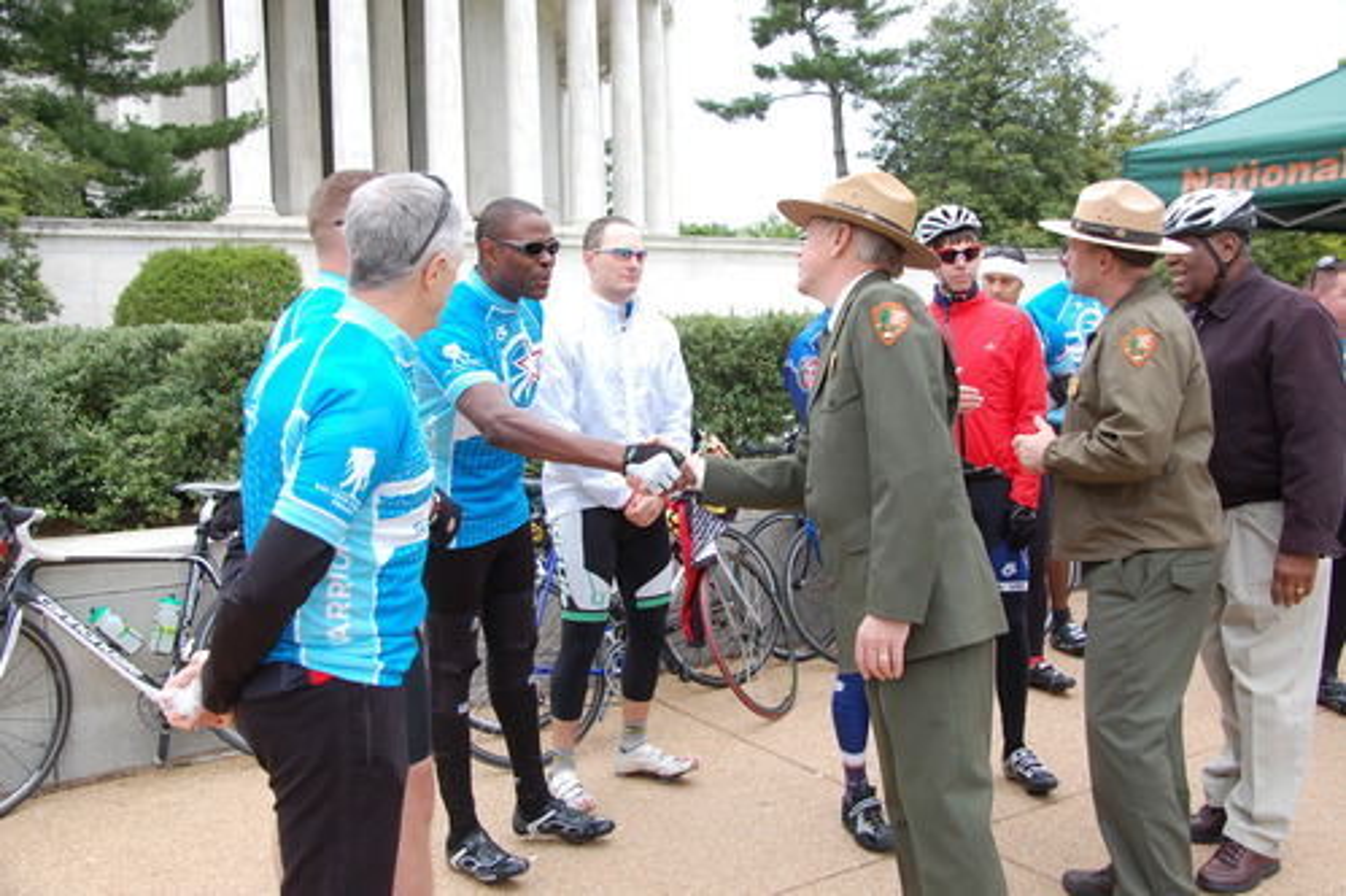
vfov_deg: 38.3
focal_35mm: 34
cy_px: 448
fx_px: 1289
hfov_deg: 55.1
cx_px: 673
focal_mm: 23
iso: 200
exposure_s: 1/160
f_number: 6.3
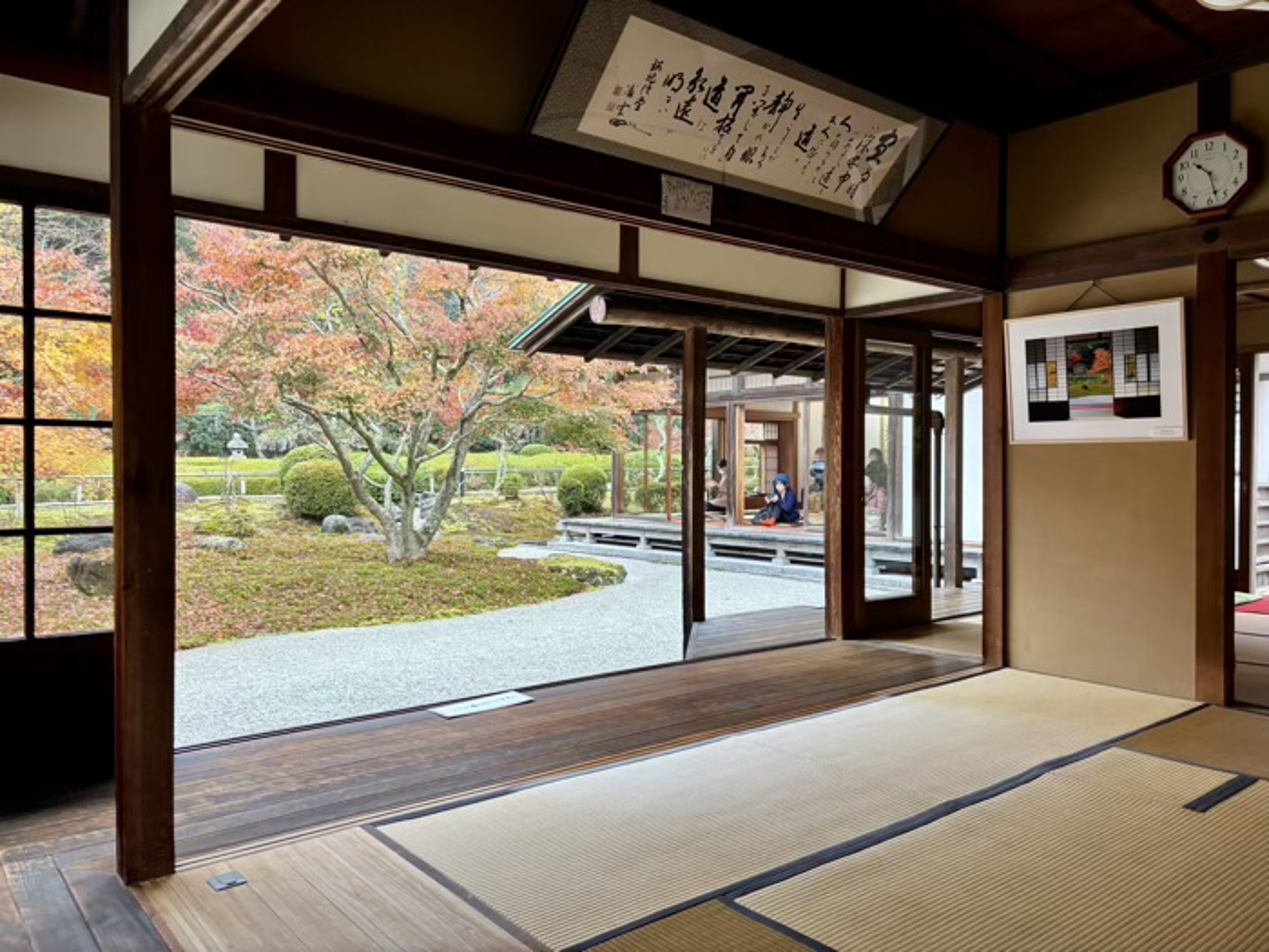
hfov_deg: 67.3
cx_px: 634
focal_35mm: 26
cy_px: 476
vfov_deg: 53.1
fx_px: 953
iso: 125
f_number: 1.6
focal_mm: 5.96
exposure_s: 1/100
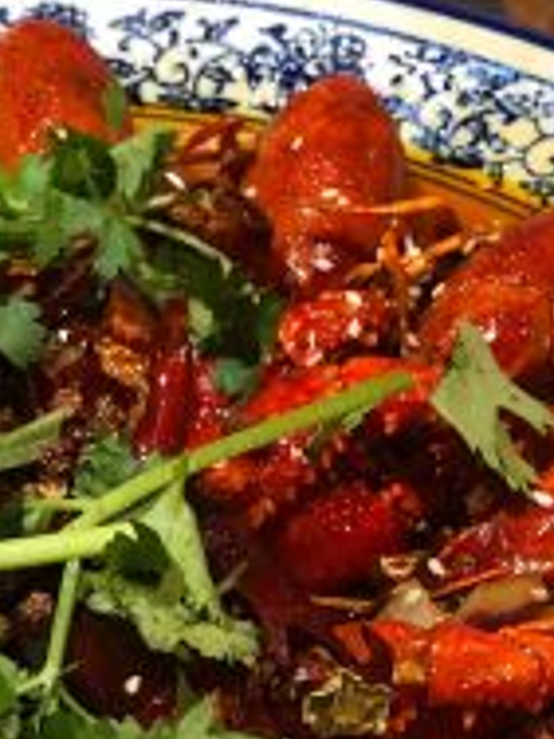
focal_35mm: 104
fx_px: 2219
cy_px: 649
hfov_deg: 13.7
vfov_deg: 18.6
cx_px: -167
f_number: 1.8
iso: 64
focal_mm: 4
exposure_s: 1/17
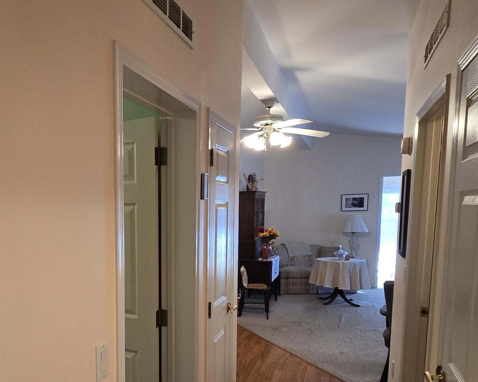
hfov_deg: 59.7
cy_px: 249
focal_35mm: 26
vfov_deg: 54.0
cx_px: 82
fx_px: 368
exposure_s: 1/60
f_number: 2.2
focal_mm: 2.2
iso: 200
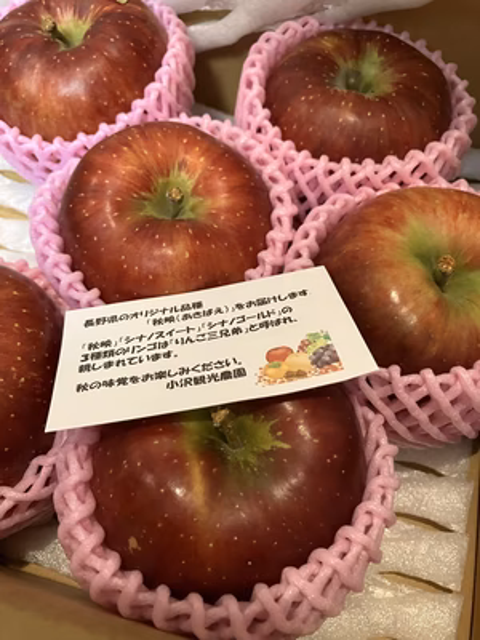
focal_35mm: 28
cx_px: 240
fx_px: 518
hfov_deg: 49.7
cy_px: 320
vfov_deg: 63.4
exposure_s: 1/25
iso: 400
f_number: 1.8
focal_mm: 3.99
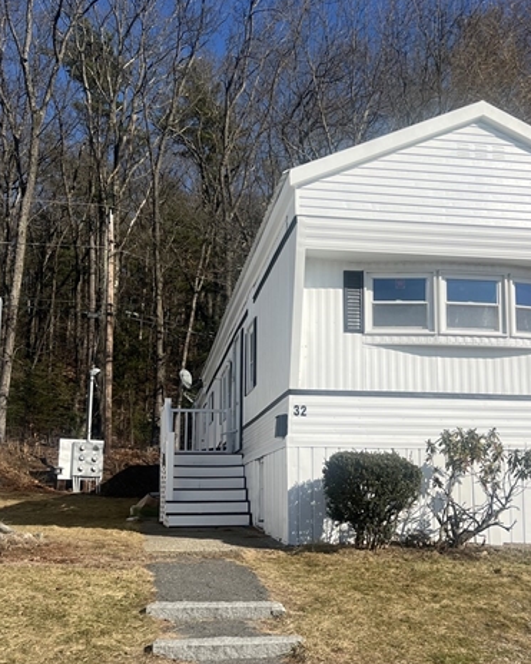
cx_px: 308
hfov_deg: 35.6
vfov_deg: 43.7
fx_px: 825
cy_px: 386
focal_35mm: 42
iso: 50
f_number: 1.5
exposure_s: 1/8000
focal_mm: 5.7
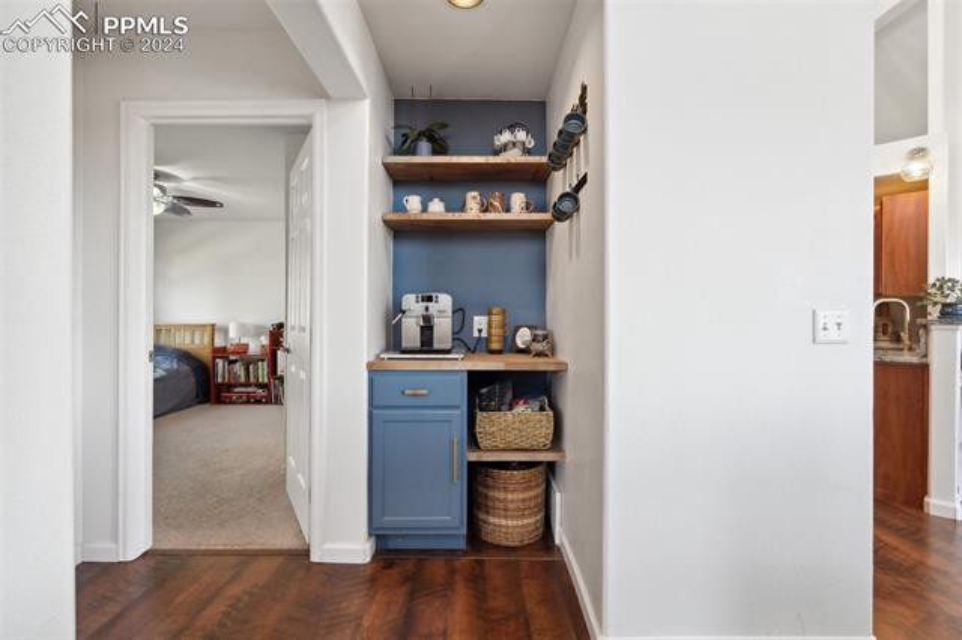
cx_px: 481
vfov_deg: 73.7
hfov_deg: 96.8
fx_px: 427
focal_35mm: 16
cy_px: 320
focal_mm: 16
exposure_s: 1/80
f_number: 7.1
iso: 500
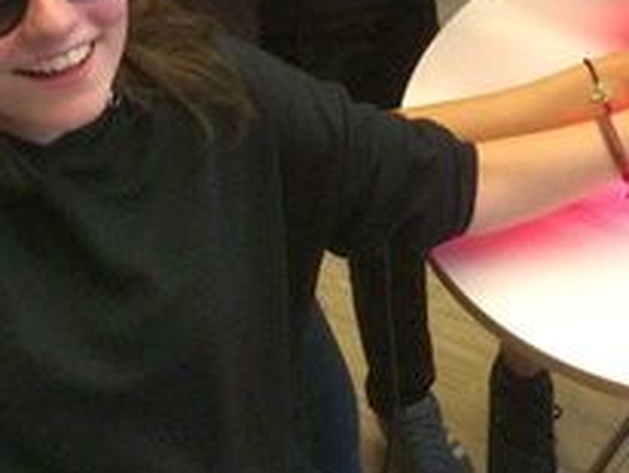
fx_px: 1637
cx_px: 730
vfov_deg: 15.8
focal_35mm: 90
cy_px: -95
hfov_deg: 20.5
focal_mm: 4.15
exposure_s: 1/25
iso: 320
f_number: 2.2
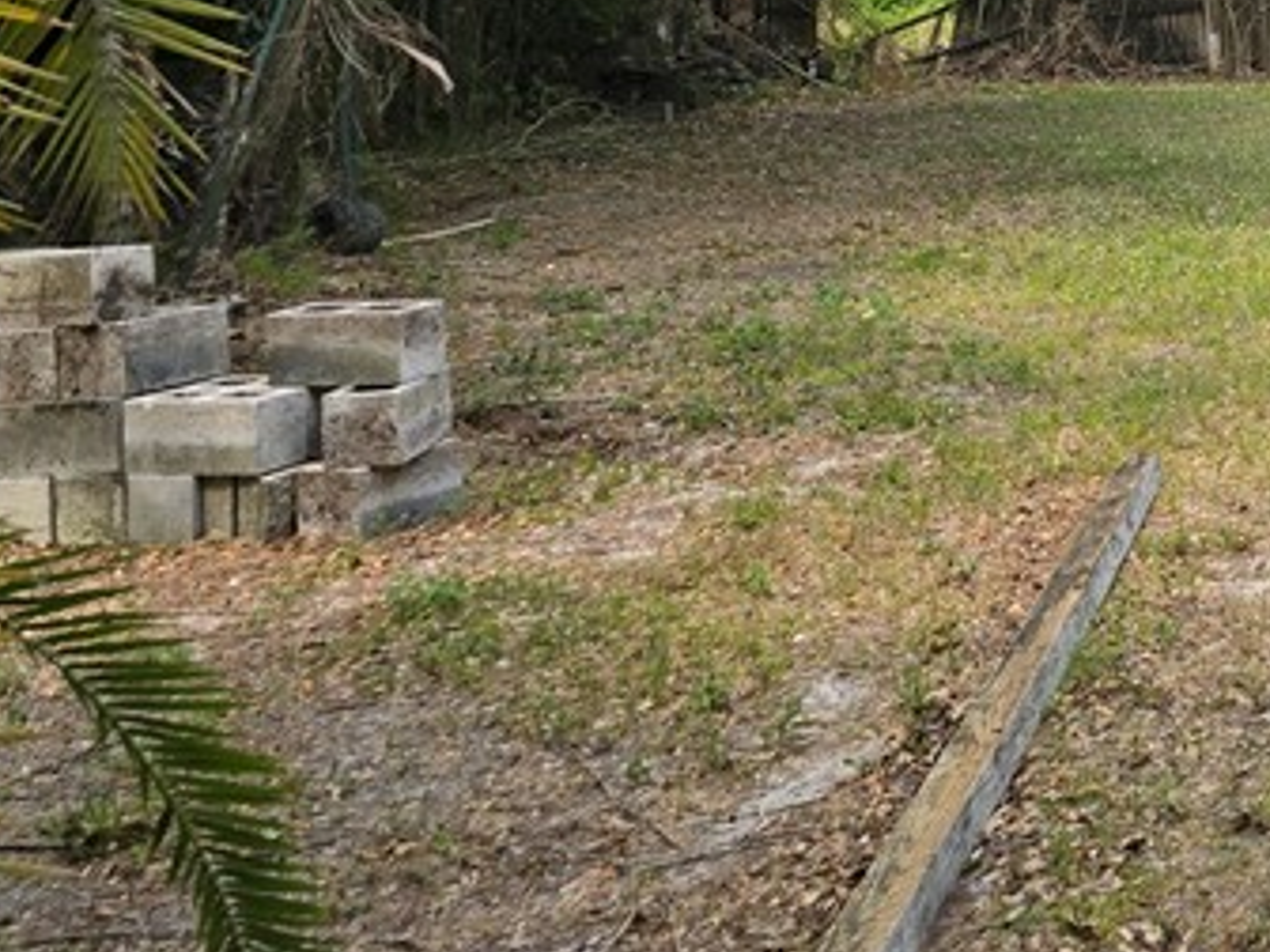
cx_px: 1584
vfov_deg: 20.0
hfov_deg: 24.7
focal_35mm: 70
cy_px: -121
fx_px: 2568
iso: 12
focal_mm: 6.3
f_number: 1.7
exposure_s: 1/489
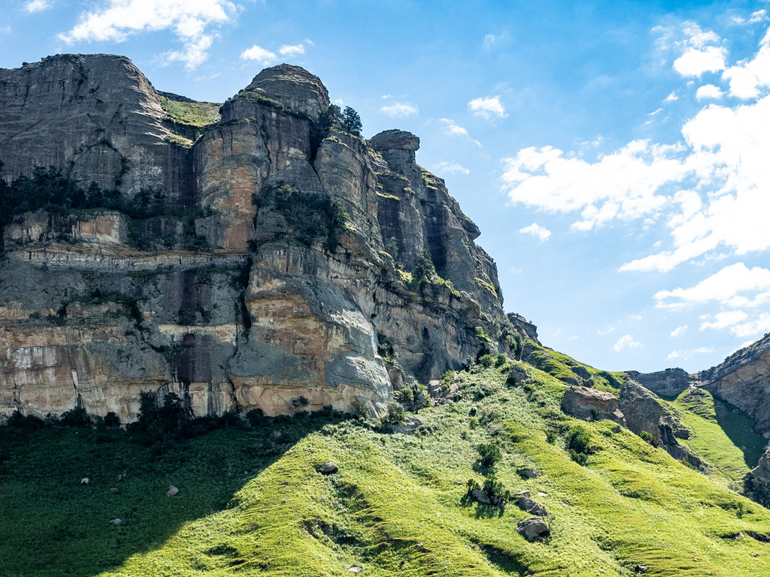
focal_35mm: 55
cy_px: 416
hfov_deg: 34.5
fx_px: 1223
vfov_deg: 26.3
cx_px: 539
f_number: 5.6
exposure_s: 1/400
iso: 200
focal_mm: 17
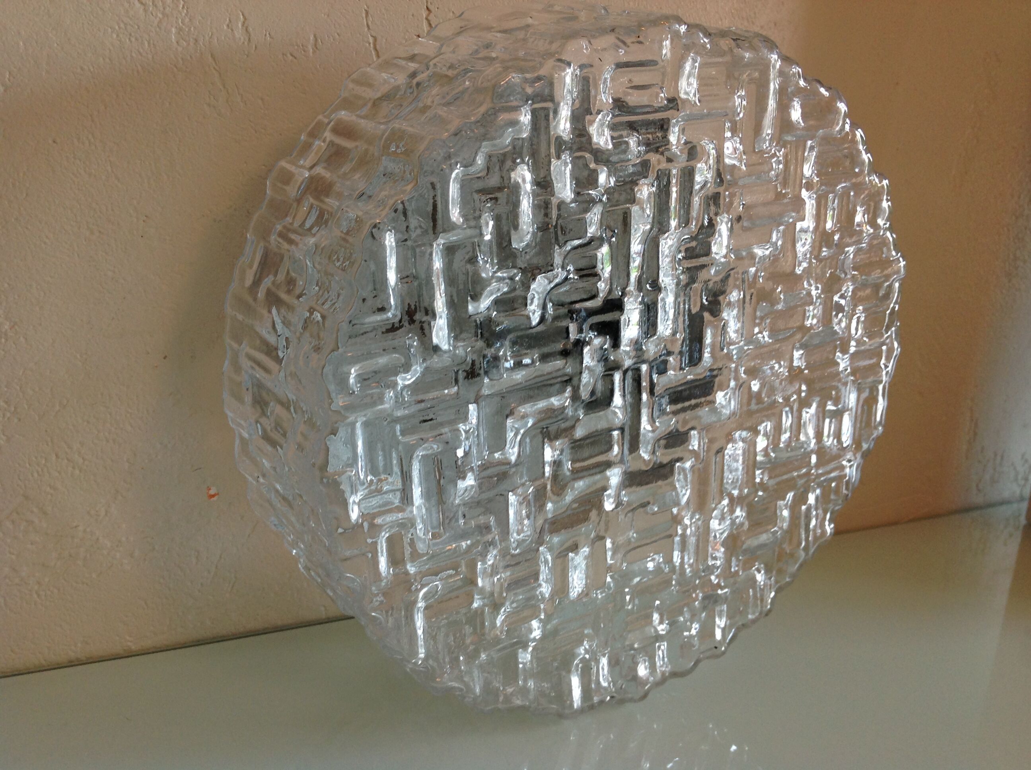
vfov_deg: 40.6
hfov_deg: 52.7
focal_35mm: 35
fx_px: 1041
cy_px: 385
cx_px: 516
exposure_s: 1/15
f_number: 2.4
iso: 64
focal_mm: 4.28
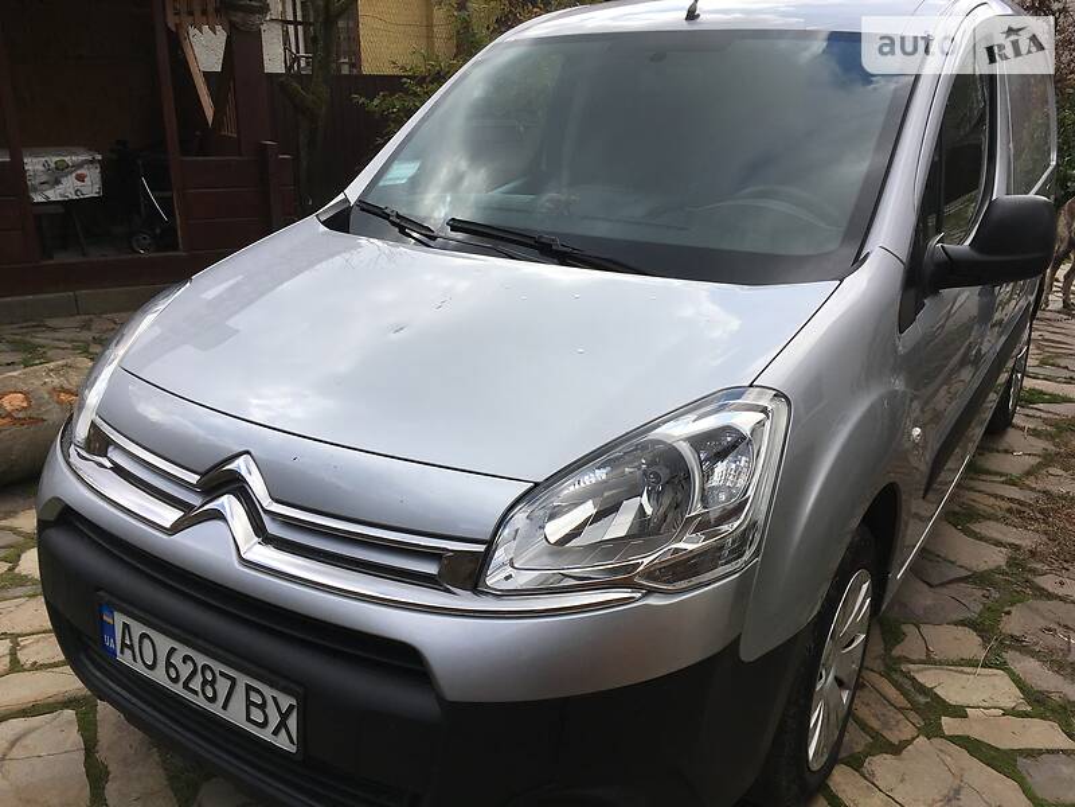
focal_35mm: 29
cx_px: 538
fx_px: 901
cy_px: 404
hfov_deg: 61.7
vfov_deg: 48.2
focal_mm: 4.2
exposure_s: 1/754
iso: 25
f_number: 2.2
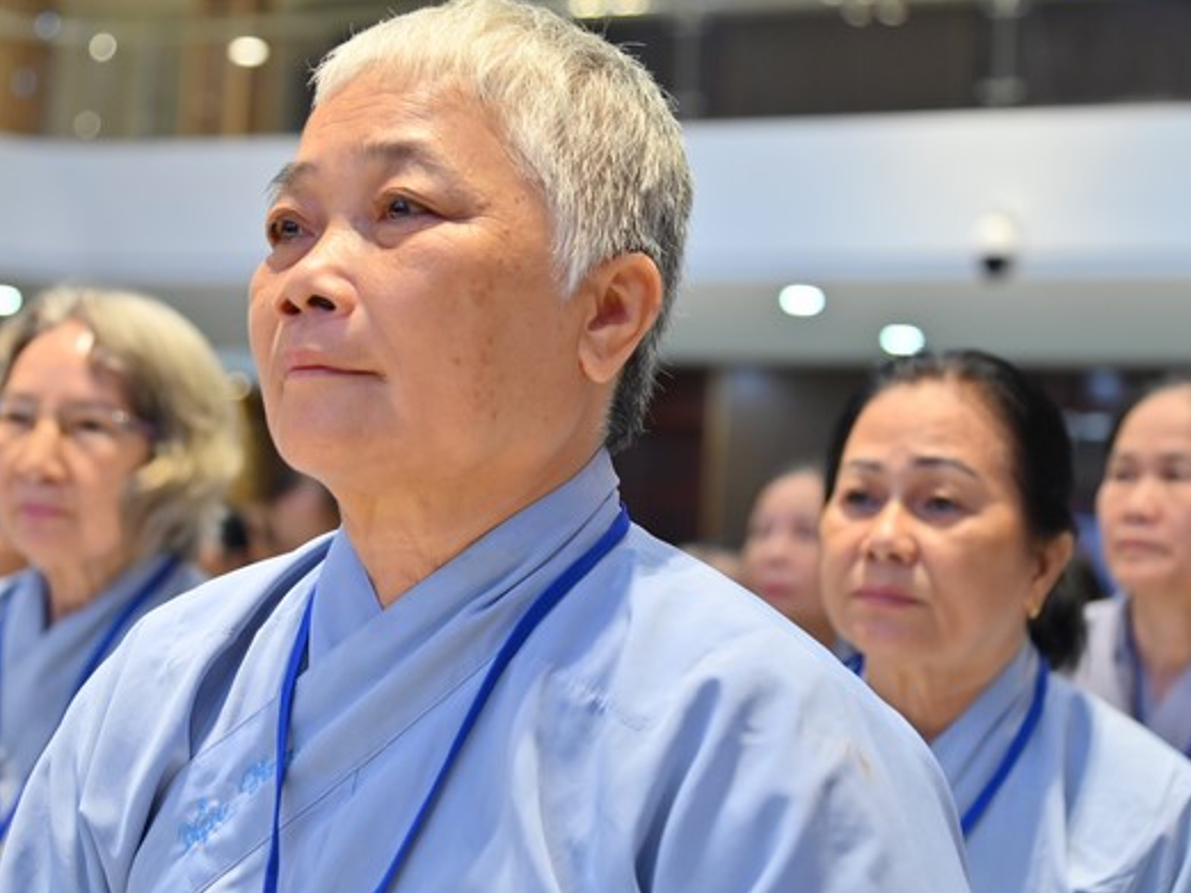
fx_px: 2684
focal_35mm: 78
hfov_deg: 25.0
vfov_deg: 18.9
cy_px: 403
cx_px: 489
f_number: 4.5
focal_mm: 65
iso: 1250
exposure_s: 1/125
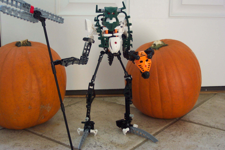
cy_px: 75
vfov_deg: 26.5
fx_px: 319
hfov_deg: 38.9
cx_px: 112
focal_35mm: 51
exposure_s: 1/20
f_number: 3.4
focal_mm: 10.7
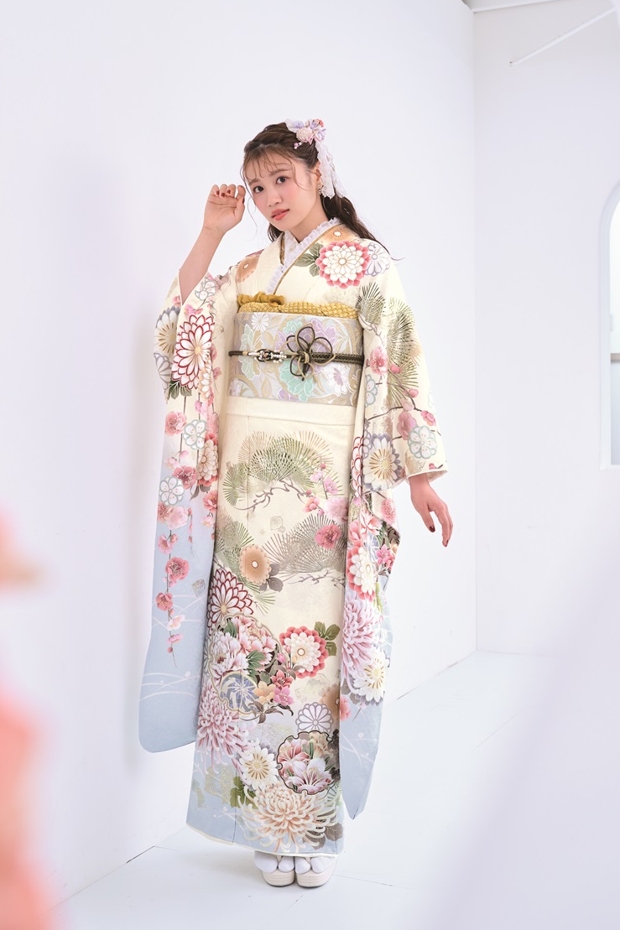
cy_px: 423
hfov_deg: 28.8
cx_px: 291
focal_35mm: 47
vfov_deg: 42.1
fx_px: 1206
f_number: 5
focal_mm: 34.5
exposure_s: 1/125
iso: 400
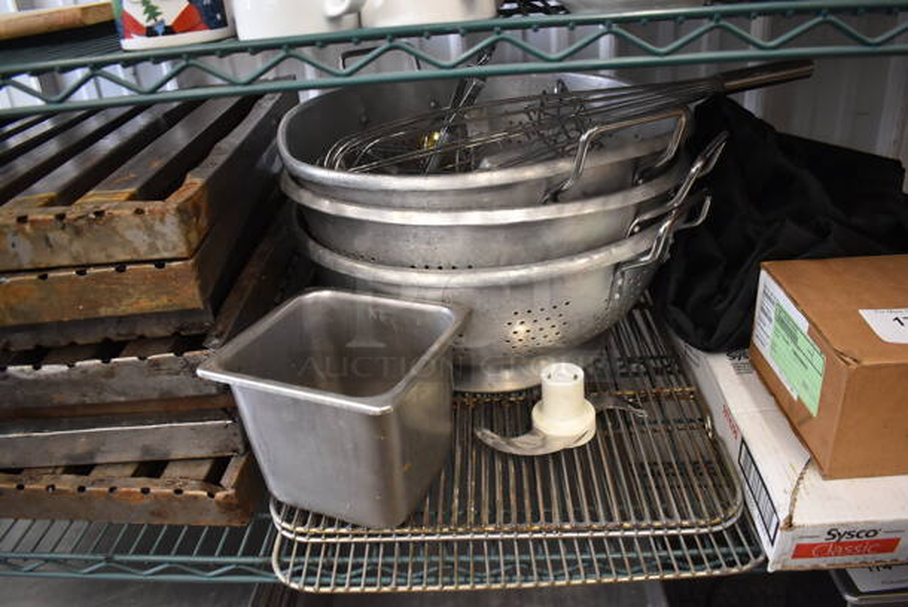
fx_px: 682
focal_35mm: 27
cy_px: 304
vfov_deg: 48.0
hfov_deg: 67.3
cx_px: 454
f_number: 3.5
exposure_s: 1/125
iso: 1400
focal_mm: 18
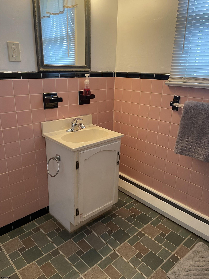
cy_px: 140
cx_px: 104
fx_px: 209
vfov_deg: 67.3
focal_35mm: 26
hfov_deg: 53.1
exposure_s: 1/60
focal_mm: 4.2
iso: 125
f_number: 1.6
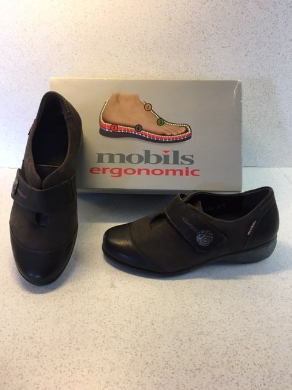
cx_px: 146
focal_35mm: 29
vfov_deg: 61.7
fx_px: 326
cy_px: 195
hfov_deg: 48.2
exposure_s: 1/33
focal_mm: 4.15
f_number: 2.2
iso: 125
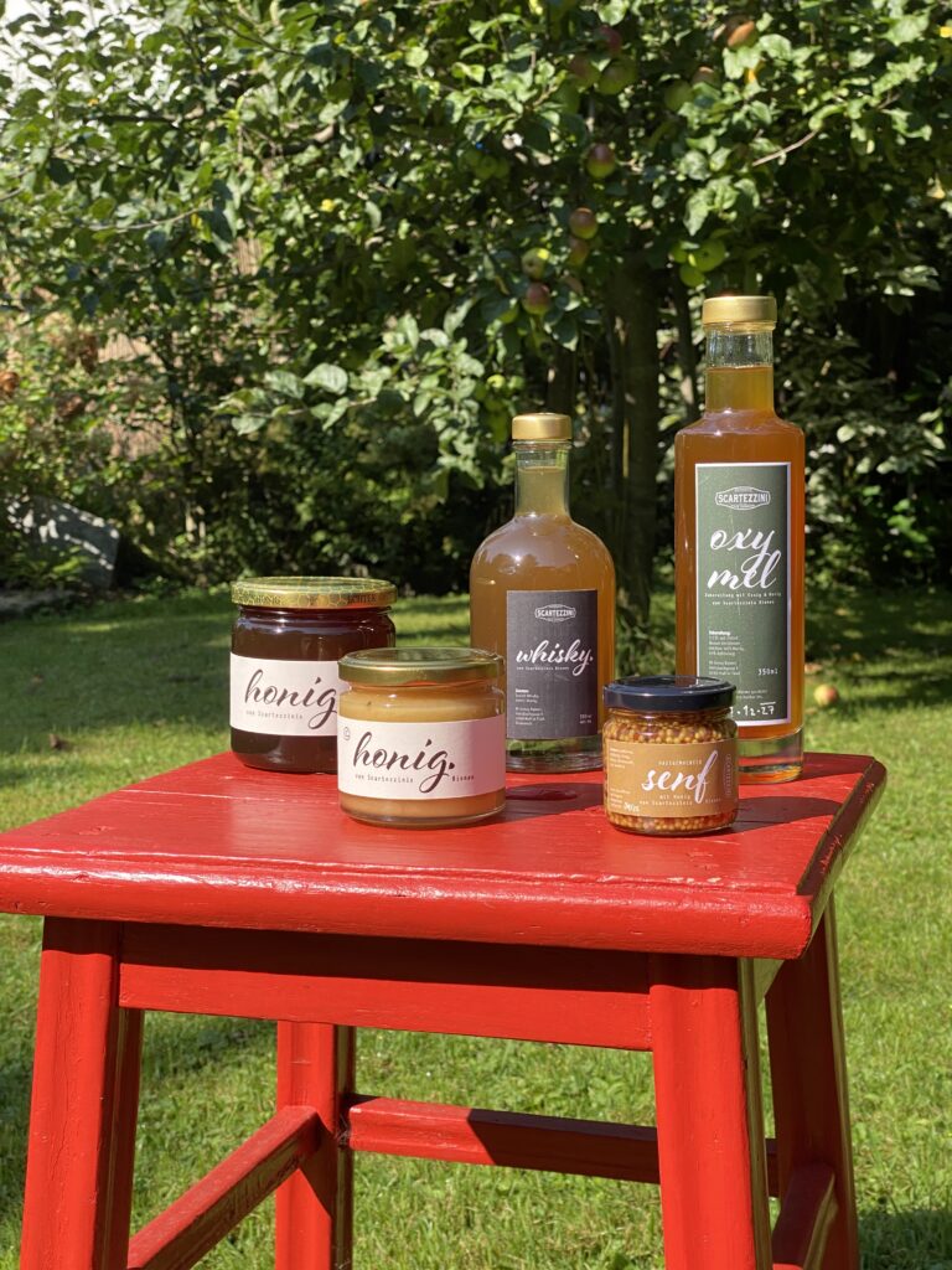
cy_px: 635
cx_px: 476
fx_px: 1907
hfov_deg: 28.0
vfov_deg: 36.8
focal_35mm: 52
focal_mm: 6
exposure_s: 1/484
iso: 20
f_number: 2
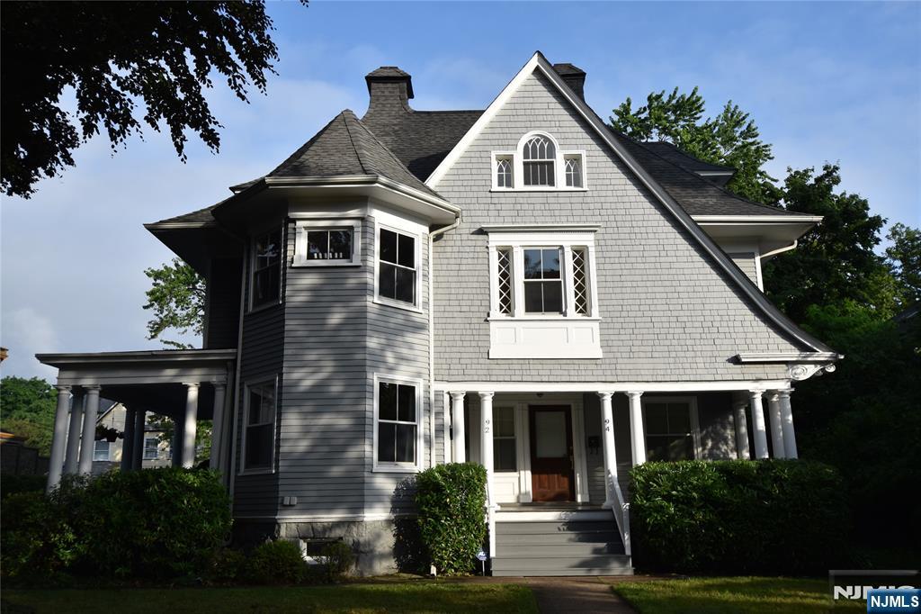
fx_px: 767
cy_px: 307
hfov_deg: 61.9
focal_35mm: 30
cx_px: 460
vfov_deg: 43.6
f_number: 9
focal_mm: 20
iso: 200
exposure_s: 1/320
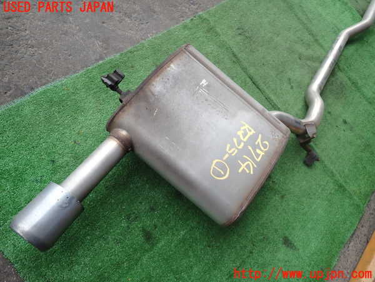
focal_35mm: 25
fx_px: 271
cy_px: 141
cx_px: 188
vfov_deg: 54.9
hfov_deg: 69.4
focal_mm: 4.5
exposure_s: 1/400
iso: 100
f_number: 2
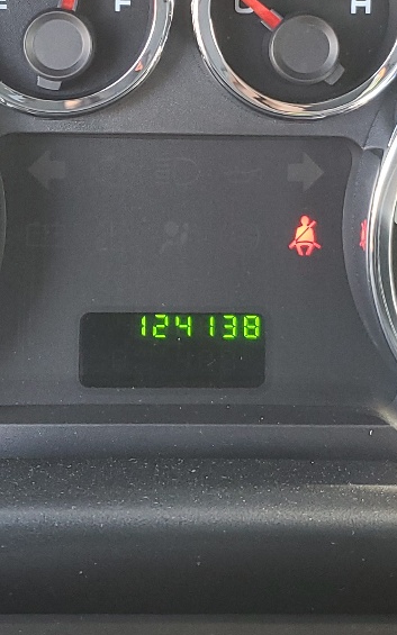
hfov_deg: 16.7
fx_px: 1351
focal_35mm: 78
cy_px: 128
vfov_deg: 26.0
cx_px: 180
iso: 83
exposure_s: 1/60.2
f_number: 1.5
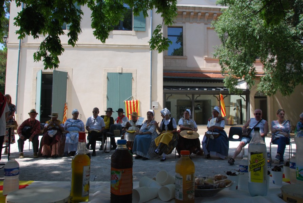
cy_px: 102
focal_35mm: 27
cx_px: 152
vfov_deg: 48.2
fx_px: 228
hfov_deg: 67.3
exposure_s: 1/400
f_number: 10
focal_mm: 18
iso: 400
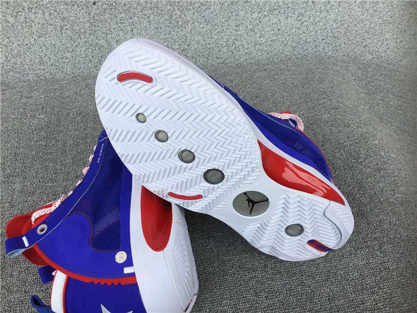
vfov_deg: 45.4
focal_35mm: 31
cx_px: 208
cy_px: 156
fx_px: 373
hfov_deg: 58.4
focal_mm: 3.3
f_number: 2.4
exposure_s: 1/279
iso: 25
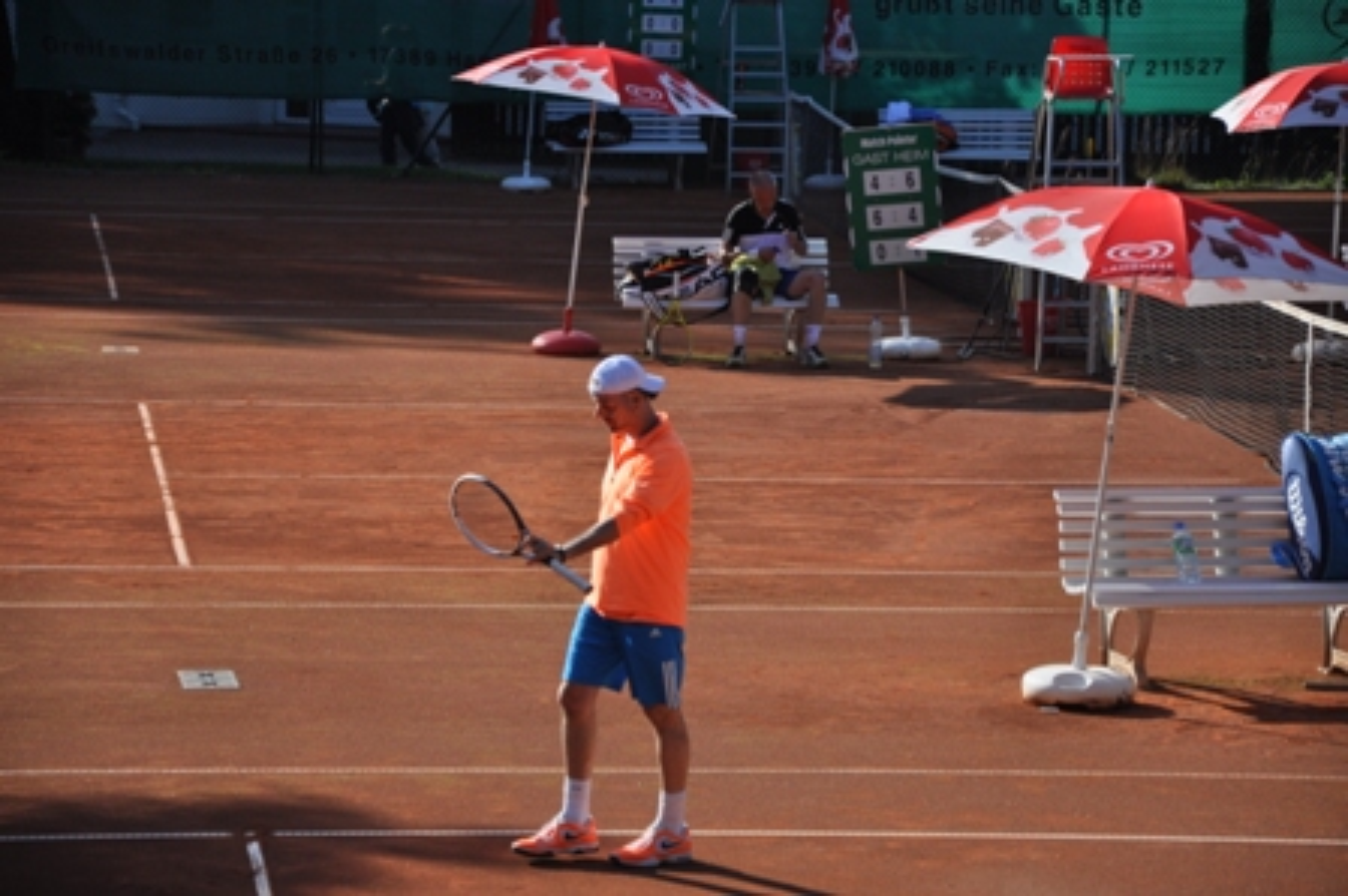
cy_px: 448
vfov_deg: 8.7
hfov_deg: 13.0
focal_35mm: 158
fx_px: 5893
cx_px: 674
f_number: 5.6
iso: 400
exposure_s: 1/1600
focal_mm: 105
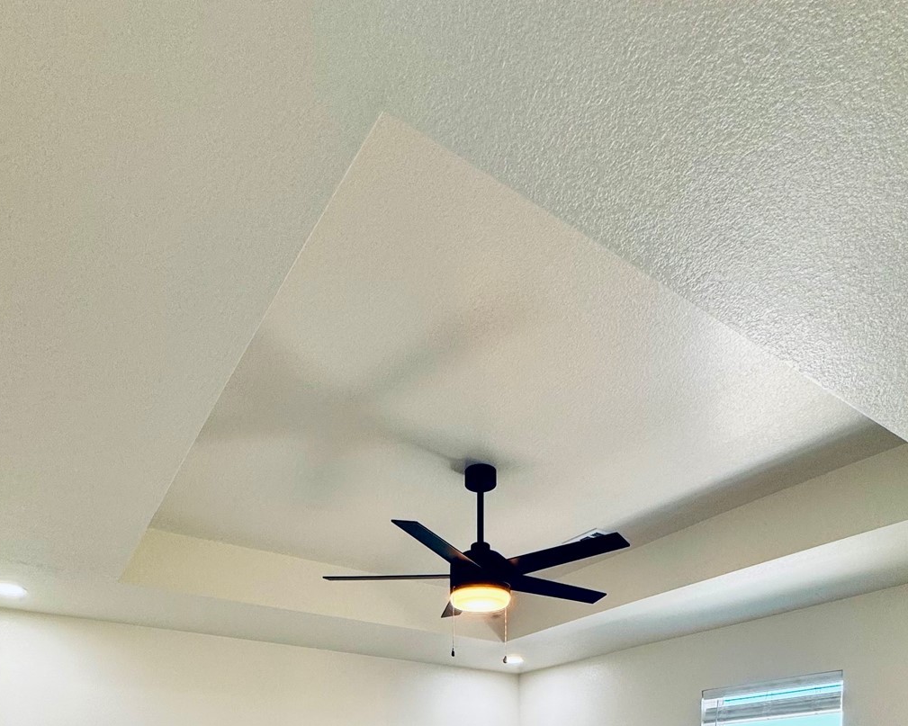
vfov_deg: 41.6
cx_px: 462
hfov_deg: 66.0
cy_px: 828
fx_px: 699
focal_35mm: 26
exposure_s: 1/120
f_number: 2.2
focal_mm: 2.22
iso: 100
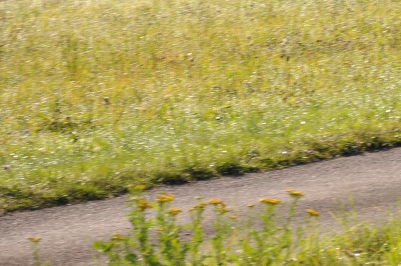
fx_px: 4632
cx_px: 526
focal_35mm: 416
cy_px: -35
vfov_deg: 3.3
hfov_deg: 4.9
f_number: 6.3
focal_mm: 105
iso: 200
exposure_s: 1/640
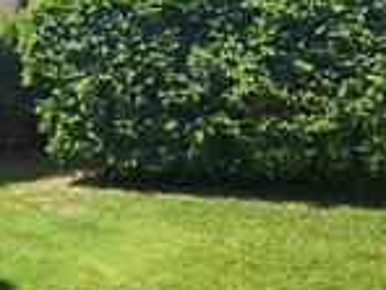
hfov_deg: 27.7
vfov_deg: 23.2
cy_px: 50
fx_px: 691
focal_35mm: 62
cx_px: -68
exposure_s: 1/705
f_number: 1.8
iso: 20
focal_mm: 5.4
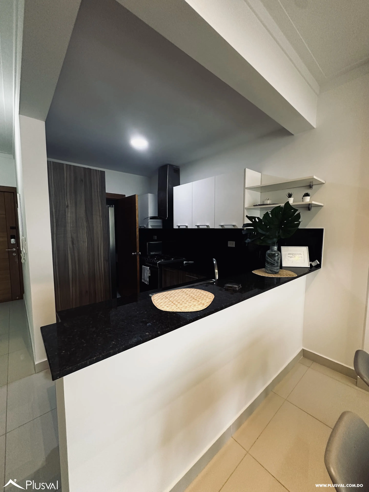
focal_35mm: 14
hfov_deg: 85.7
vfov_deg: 102.1
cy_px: 246
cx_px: 184
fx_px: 199
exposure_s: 1/61
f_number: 2.2
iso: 250
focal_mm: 2.22
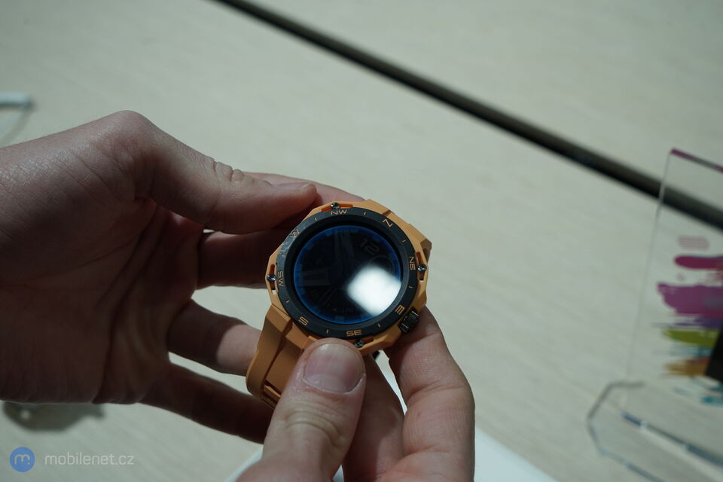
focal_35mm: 48
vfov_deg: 28.1
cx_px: 362
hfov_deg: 41.1
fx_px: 964
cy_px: 241
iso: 320
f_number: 8
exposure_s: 1/160
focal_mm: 48
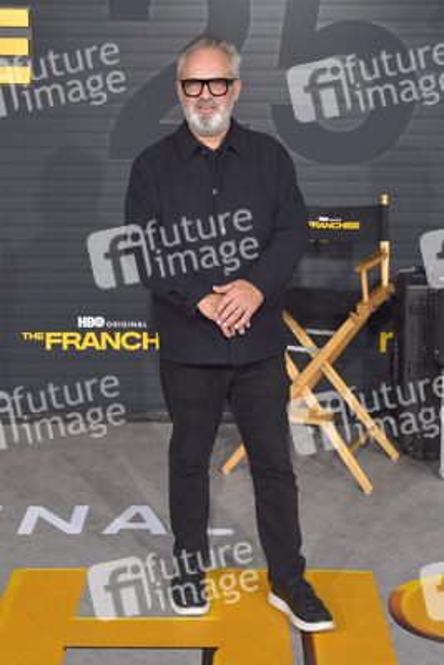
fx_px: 887
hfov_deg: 28.1
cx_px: 222
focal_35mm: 48
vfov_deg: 41.1
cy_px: 332
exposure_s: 1/250
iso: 320
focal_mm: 48
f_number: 6.3
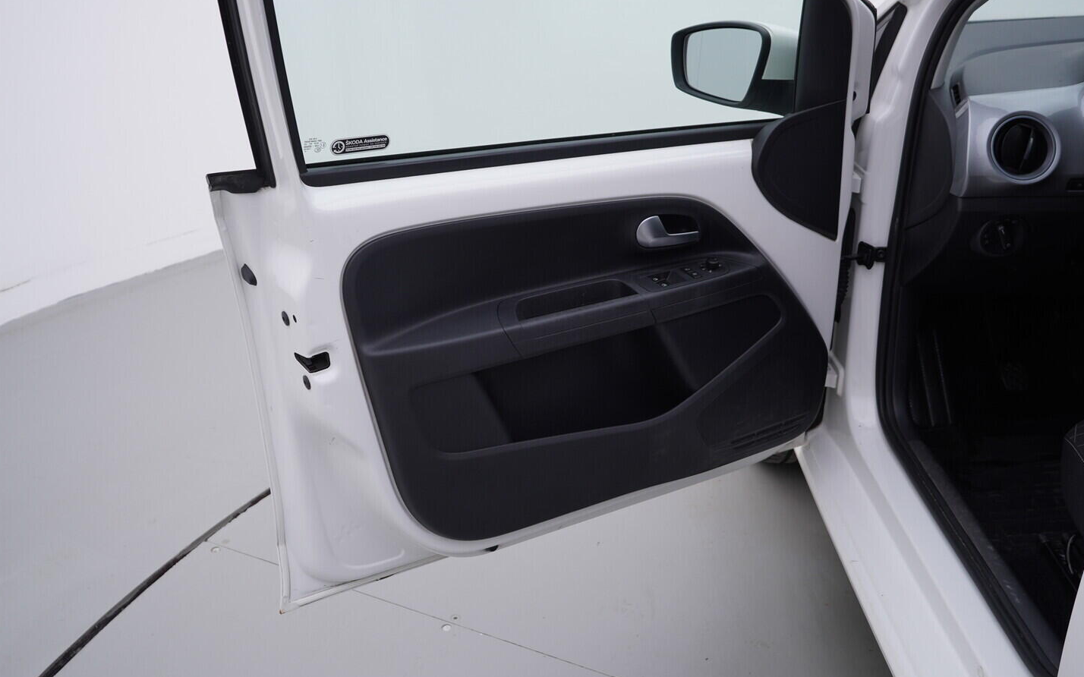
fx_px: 1093
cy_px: 323
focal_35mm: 37
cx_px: 543
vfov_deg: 34.4
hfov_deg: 52.8
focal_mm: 24
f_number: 4
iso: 125
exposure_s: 1/80
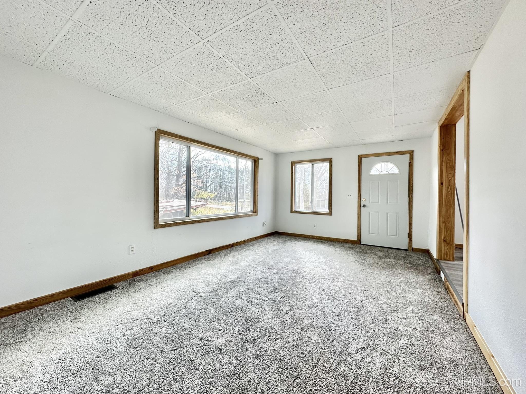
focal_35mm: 14
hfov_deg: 102.1
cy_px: 197
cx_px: 263
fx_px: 213
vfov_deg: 85.7
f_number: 2.2
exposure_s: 1/118
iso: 40
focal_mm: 2.22
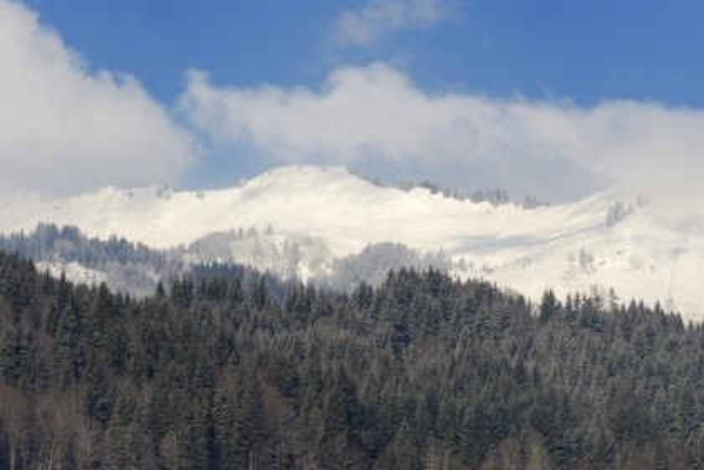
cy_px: 235
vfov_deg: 6.9
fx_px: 3911
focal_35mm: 200
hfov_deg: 10.3
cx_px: 352
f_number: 22
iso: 400
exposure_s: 1/160
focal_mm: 200
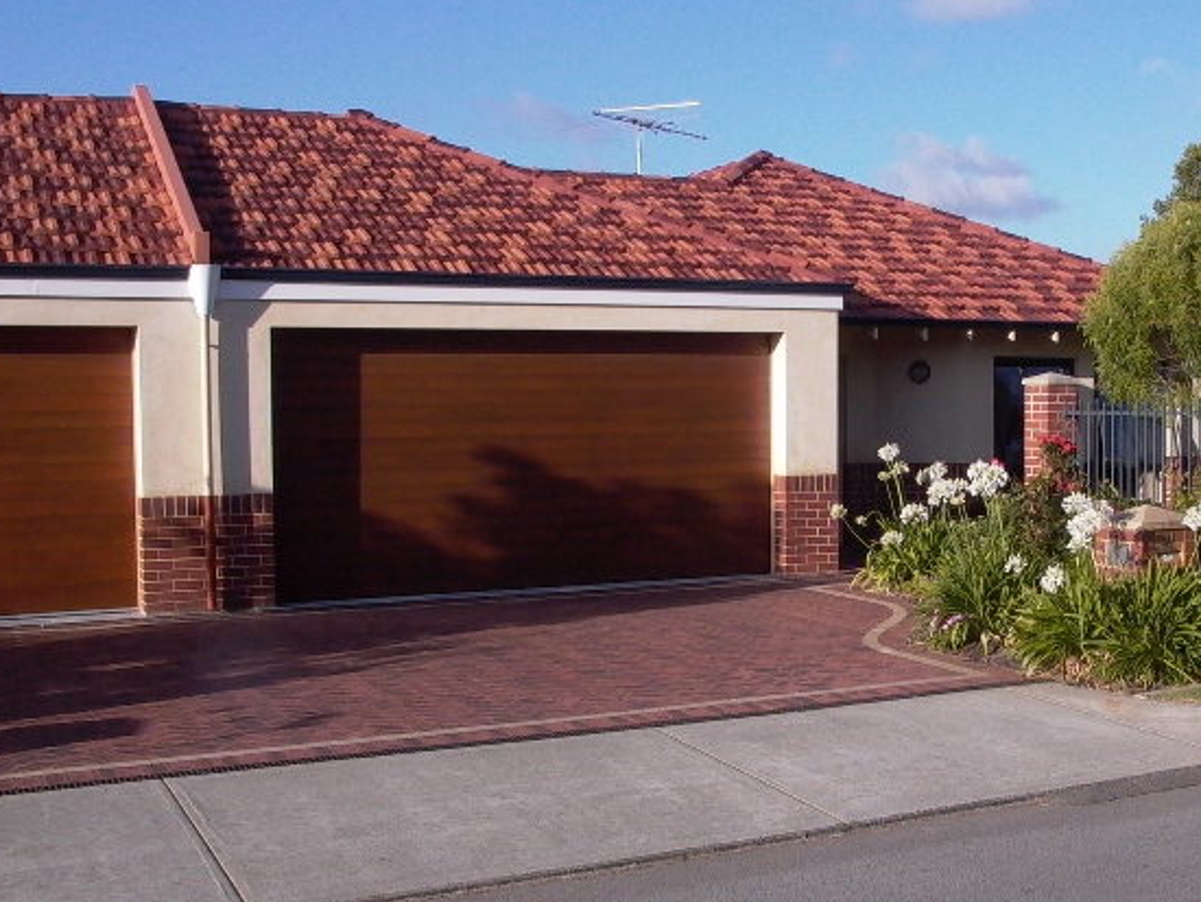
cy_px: 459
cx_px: 825
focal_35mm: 47
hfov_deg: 39.8
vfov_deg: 30.9
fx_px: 1631
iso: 100
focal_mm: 7.13
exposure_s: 1/559
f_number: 6.45
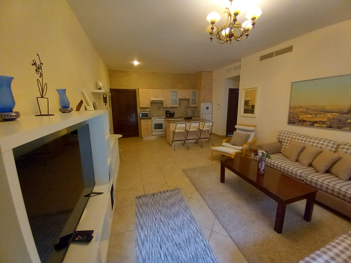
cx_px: 176
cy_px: 132
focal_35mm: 13
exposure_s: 1/30
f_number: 2.2
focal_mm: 1.13
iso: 250
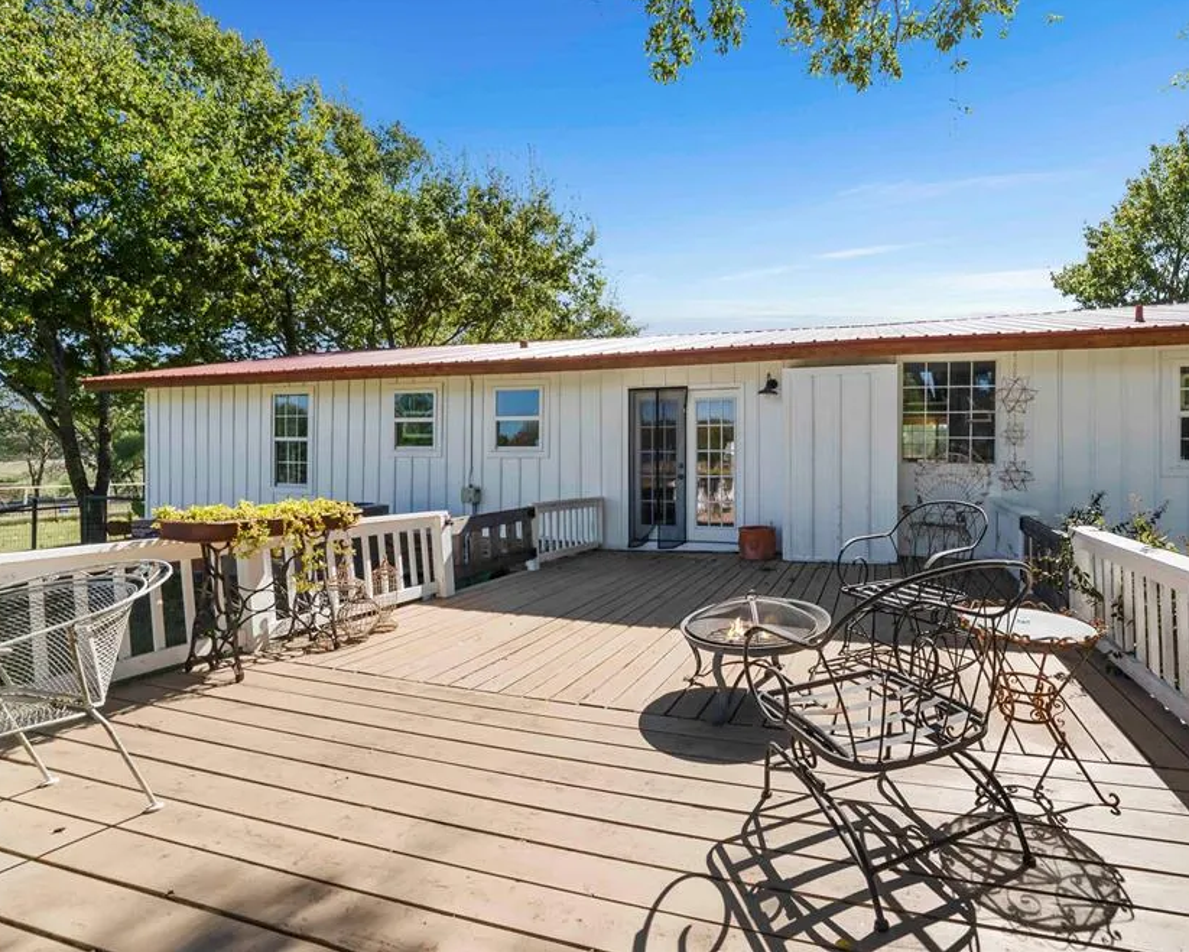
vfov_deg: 88.0
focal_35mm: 14
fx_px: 493
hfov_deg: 99.0
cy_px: 462
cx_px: 730
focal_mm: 12
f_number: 11
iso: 100
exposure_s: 1/125
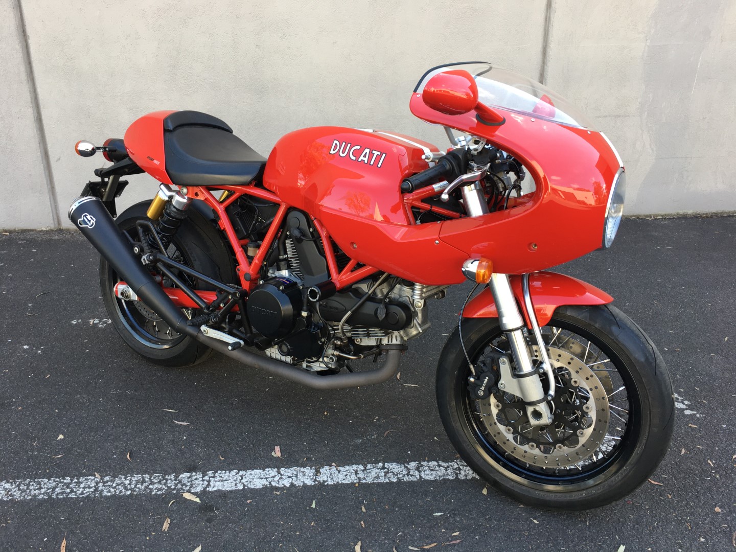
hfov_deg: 61.7
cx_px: 368
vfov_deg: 48.2
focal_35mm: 29
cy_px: 276
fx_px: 617
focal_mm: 4.15
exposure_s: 1/100
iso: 32
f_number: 2.2
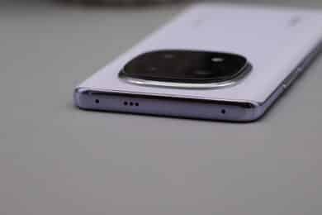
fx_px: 1154
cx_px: 161
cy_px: 108
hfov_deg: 15.9
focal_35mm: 129
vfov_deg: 10.6
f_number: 8
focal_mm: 129
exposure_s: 1/160
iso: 500
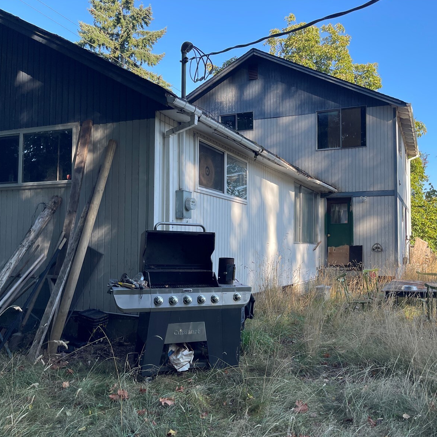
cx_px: 268
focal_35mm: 30
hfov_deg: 53.6
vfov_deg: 54.0
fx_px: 428
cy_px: 219
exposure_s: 1/572
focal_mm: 5.1
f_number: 1.6
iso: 32
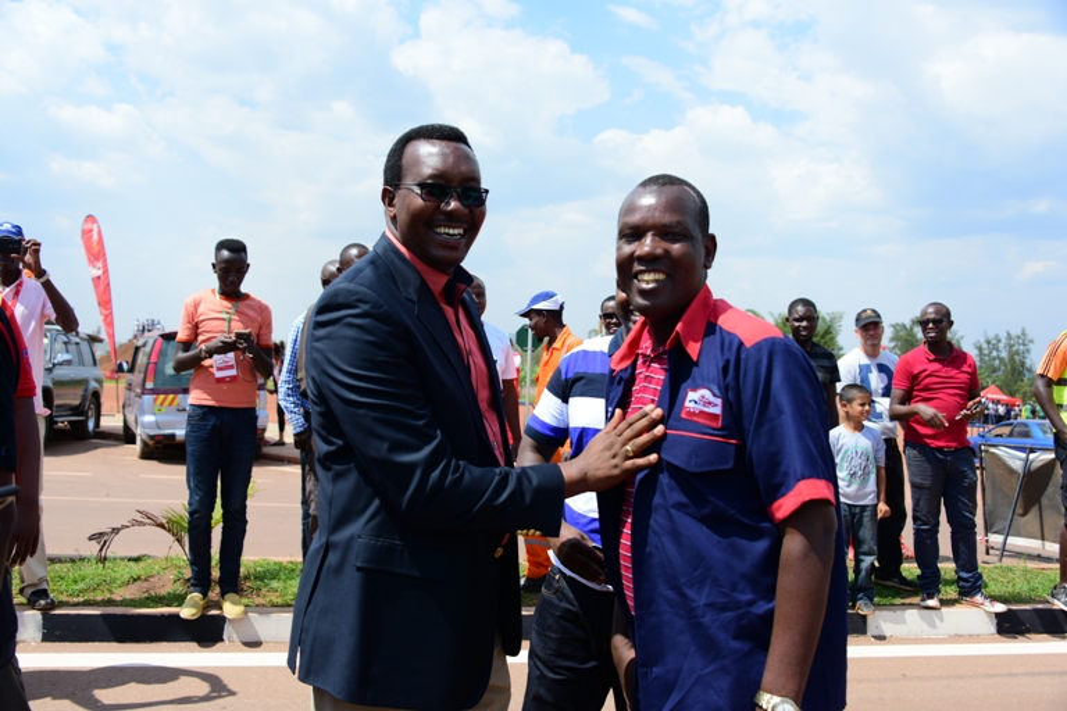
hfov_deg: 55.8
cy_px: 356
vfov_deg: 38.9
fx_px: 1008
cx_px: 534
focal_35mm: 34
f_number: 5
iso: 200
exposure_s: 1/1000
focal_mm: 34
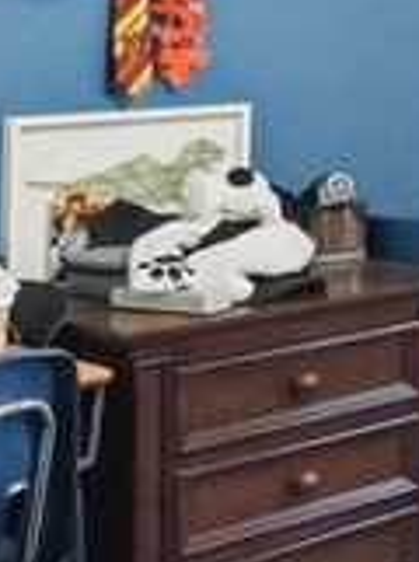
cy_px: -82
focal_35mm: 99
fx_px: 1608
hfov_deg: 11.9
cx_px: 1027
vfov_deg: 18.9
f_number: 8
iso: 1600
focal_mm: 16.2
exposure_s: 1/60
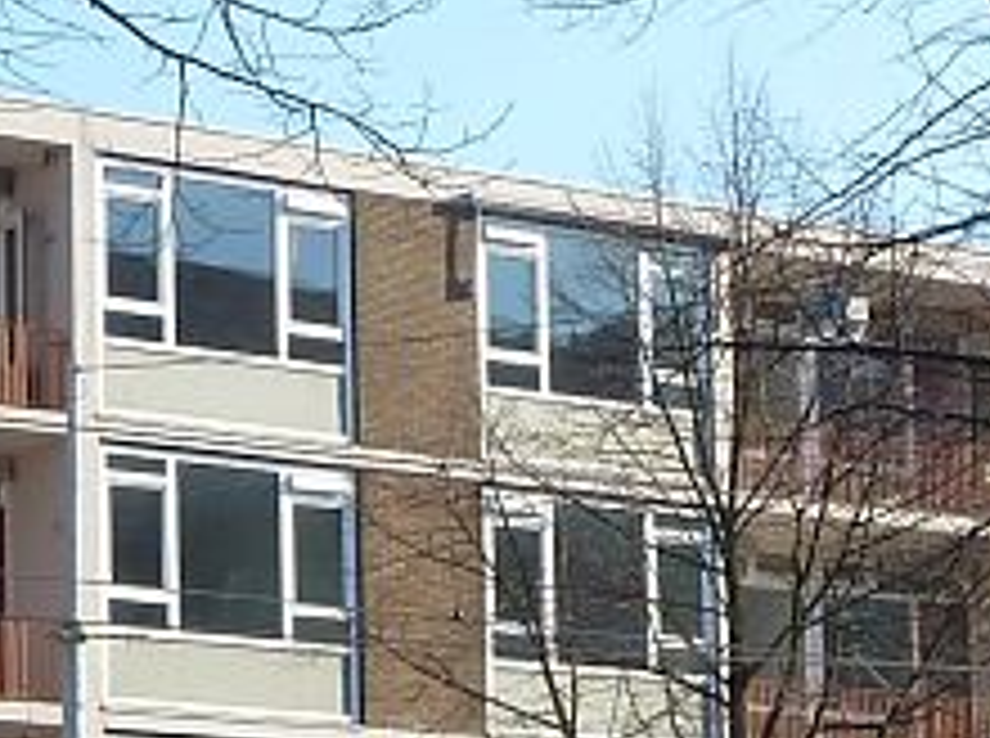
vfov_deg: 8.9
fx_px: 4652
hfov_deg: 12.1
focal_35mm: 163
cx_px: 410
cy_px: 1026
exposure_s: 1/250
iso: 80
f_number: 4
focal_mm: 5.7
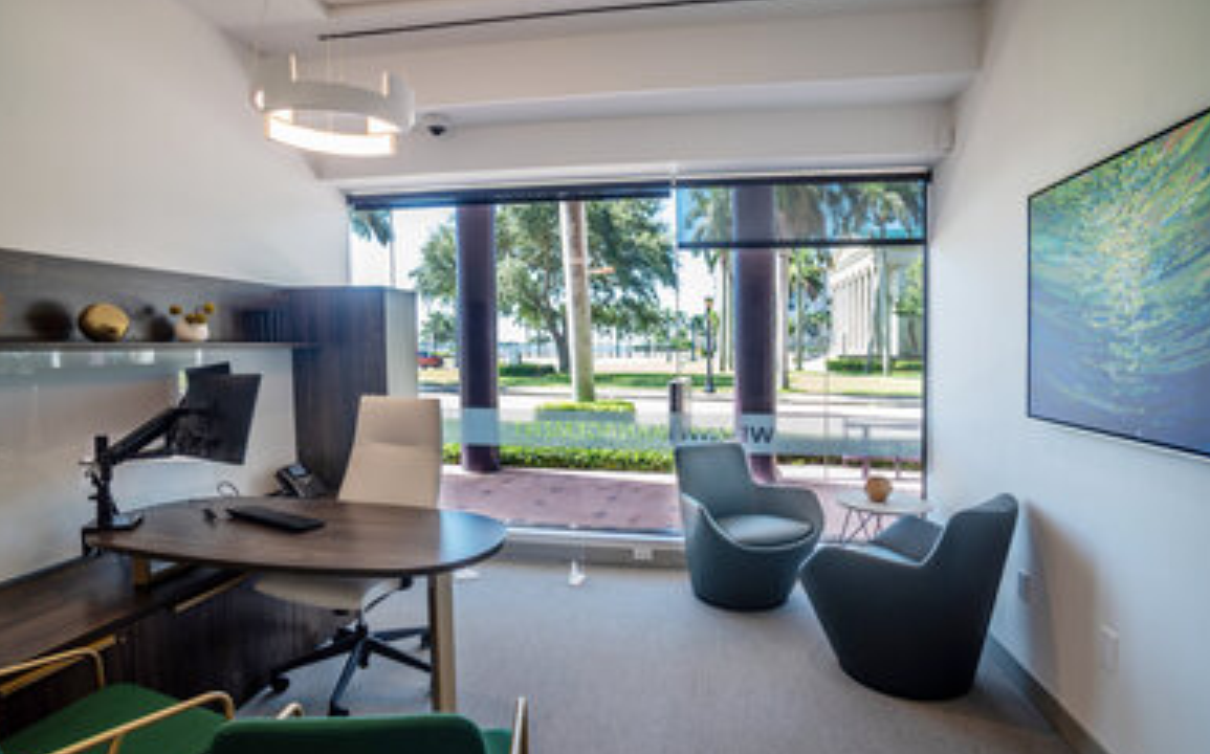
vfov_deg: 64.8
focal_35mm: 18
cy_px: 408
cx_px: 591
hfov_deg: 91.1
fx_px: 593
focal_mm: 17
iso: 100
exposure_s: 1/30
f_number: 8
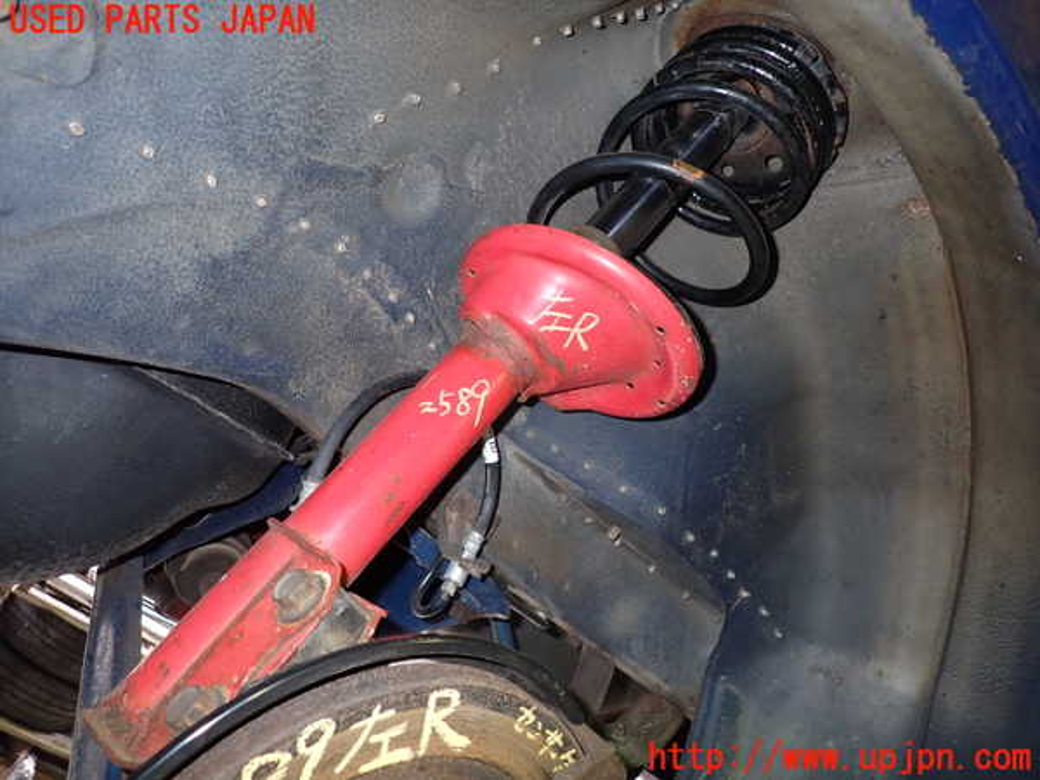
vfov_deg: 54.9
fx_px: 751
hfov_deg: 69.4
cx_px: 520
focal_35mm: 25
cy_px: 390
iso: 200
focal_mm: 4.5
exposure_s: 1/30
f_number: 2
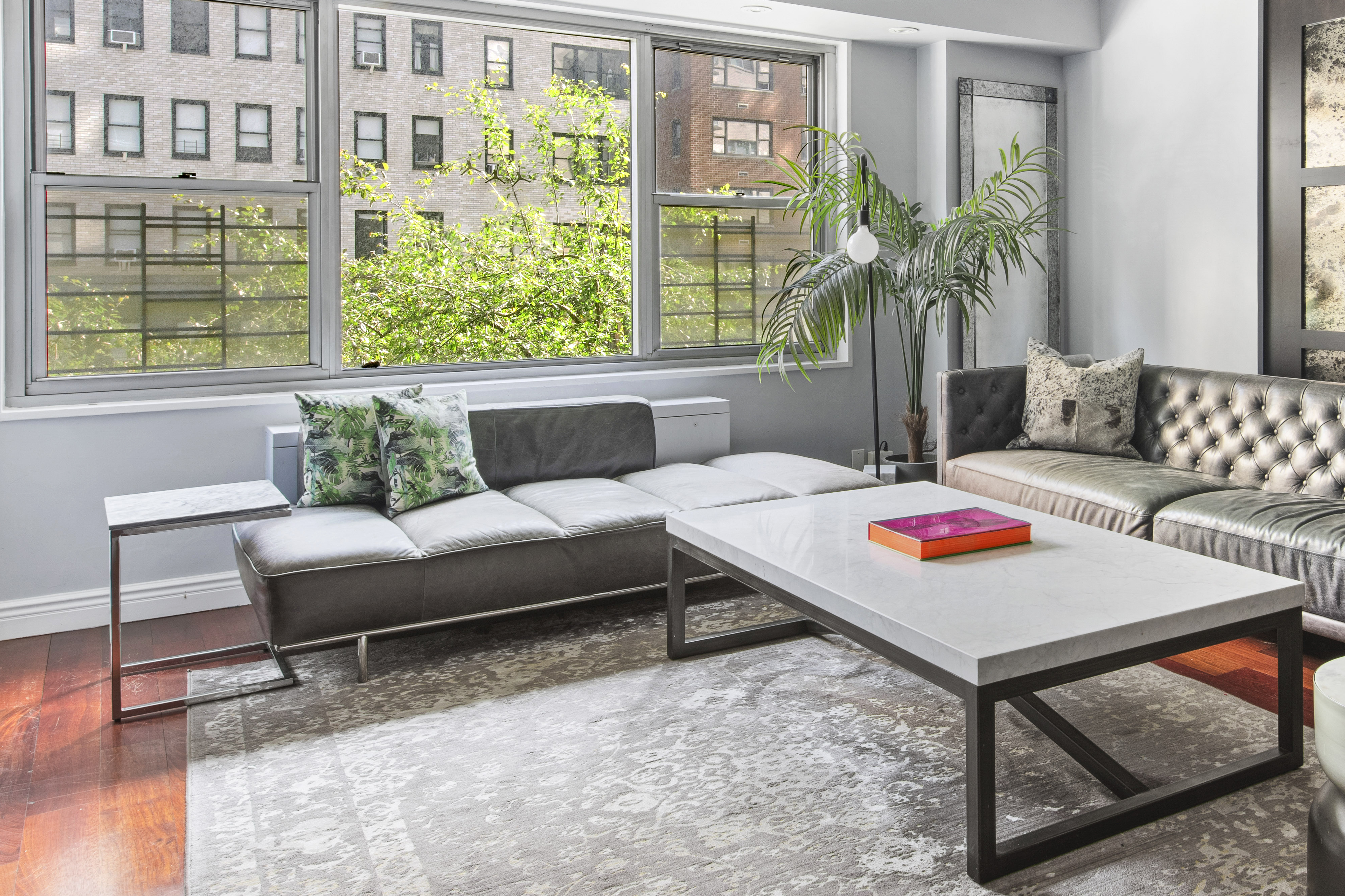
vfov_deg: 42.0
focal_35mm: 31
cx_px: 887
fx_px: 1158
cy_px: 326
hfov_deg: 59.0
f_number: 11
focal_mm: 15
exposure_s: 2.5
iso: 160
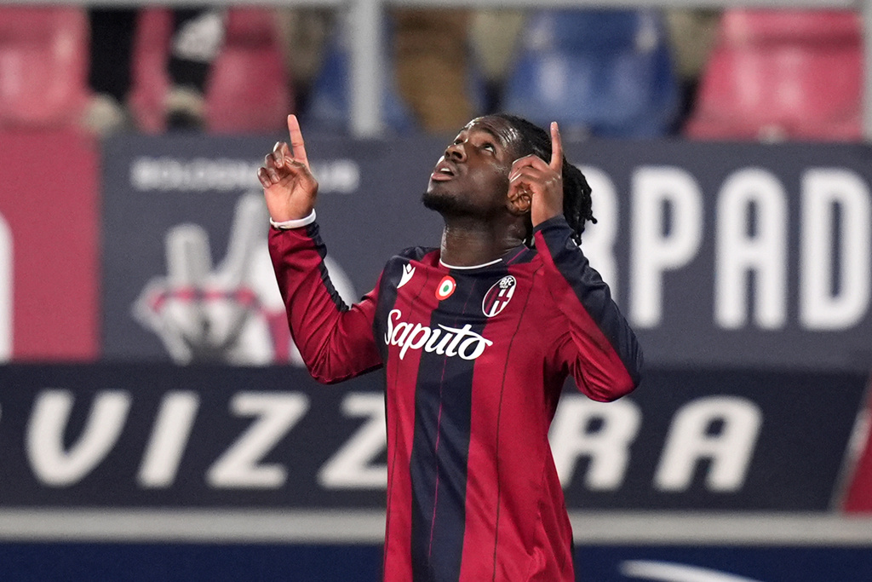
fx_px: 9690
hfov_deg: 5.2
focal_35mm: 400
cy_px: 291
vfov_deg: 3.4
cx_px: 436
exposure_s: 1/2000
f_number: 3.2
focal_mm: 400
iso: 2000
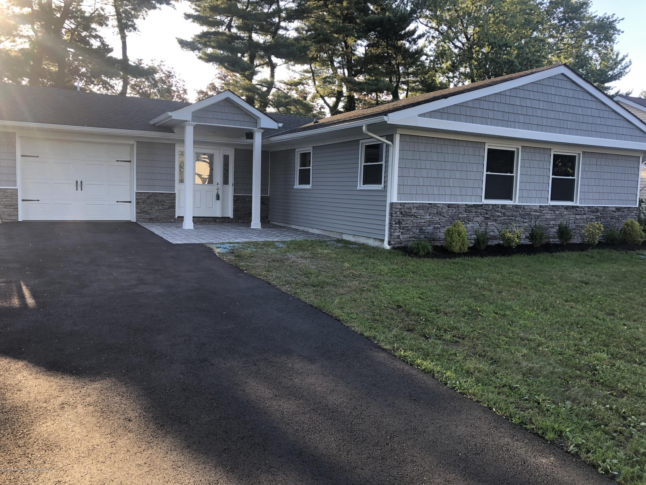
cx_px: 323
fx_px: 523
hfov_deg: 63.4
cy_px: 242
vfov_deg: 49.7
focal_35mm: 28
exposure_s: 1/120
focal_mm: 3.99
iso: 25
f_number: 1.8
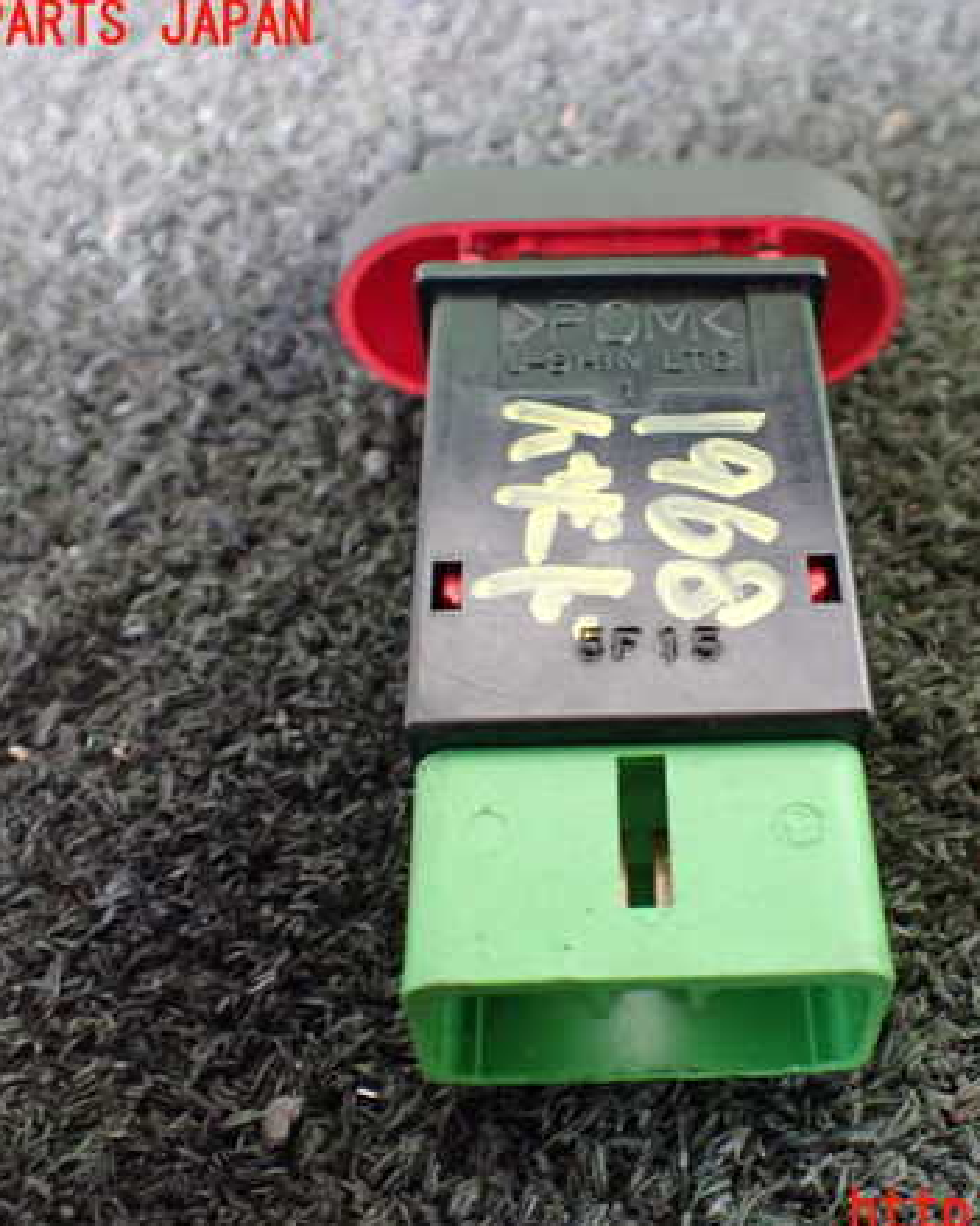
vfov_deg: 45.8
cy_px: 620
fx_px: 1451
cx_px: 642
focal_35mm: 40
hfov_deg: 37.0
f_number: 2.3
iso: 800
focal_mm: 5.4
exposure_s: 1/30
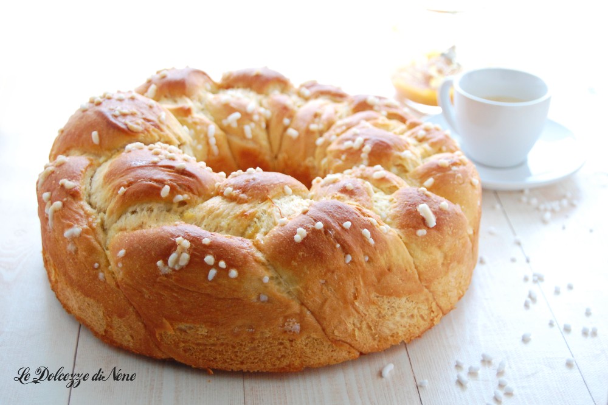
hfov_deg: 29.9
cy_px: 202
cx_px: 304
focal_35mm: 68
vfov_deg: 20.1
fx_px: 1139
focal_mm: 45
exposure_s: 1/8
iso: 800
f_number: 5.3
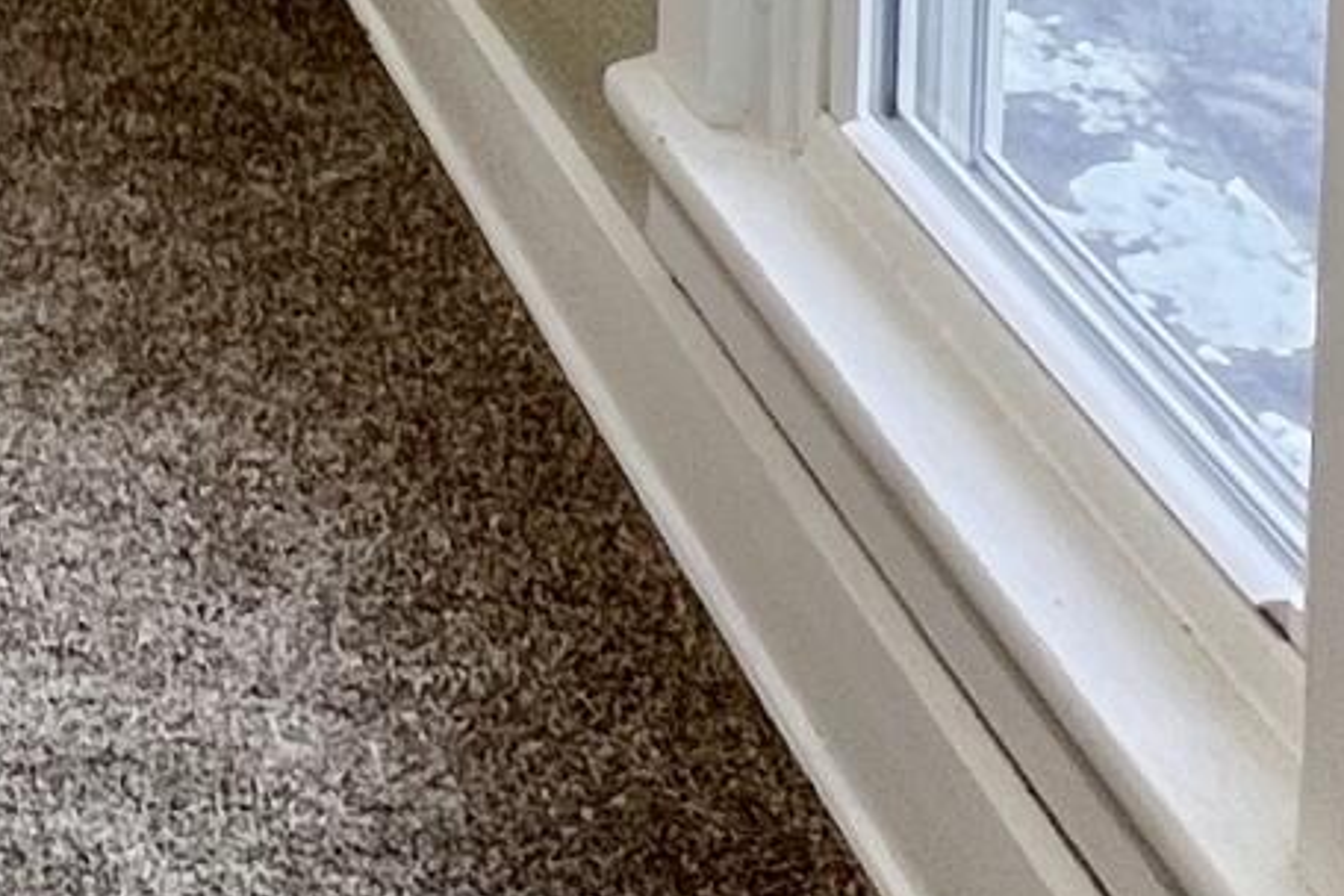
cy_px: -1126
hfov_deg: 21.1
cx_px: -333
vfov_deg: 12.6
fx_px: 3322
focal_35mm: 89
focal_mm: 1.57
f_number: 1.8
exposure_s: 1/120
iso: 100
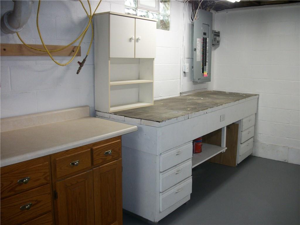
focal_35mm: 32
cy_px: 112
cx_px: 150
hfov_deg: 56.8
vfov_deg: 44.2
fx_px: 277
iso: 160
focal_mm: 5.7
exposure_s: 1/30
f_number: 2.9
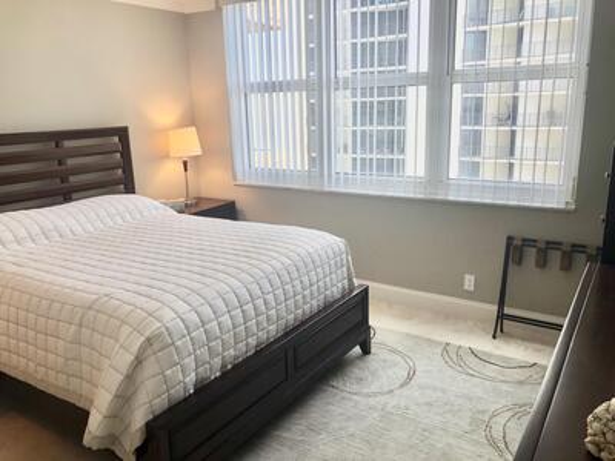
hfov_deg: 63.4
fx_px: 497
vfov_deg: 49.7
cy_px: 230
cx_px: 308
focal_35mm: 28
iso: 50
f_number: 1.8
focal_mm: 3.99
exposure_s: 1/120
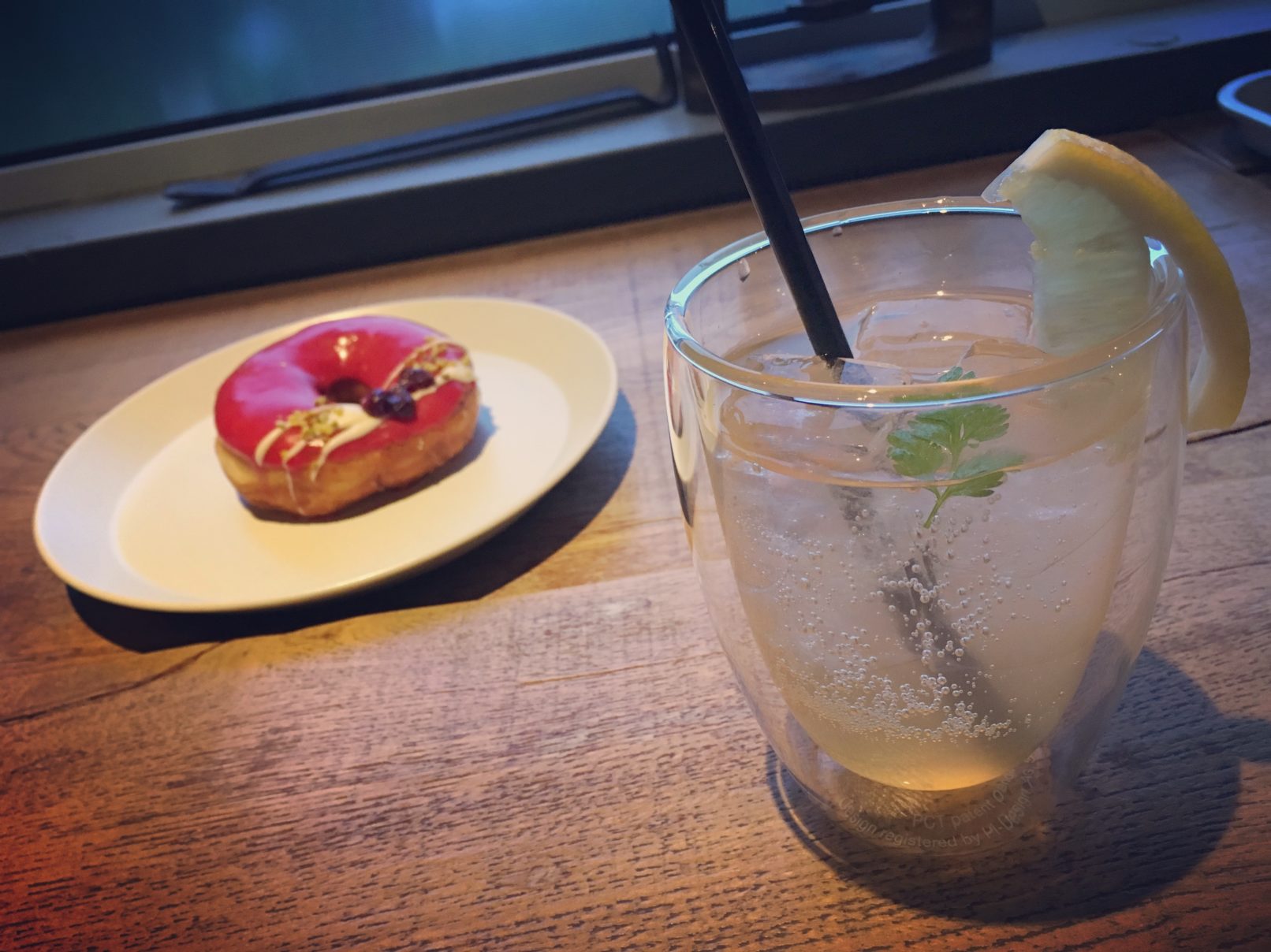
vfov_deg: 48.2
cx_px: 636
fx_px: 1064
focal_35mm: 29
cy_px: 476
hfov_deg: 61.7
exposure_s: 1/30
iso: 160
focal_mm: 4.15
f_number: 2.2
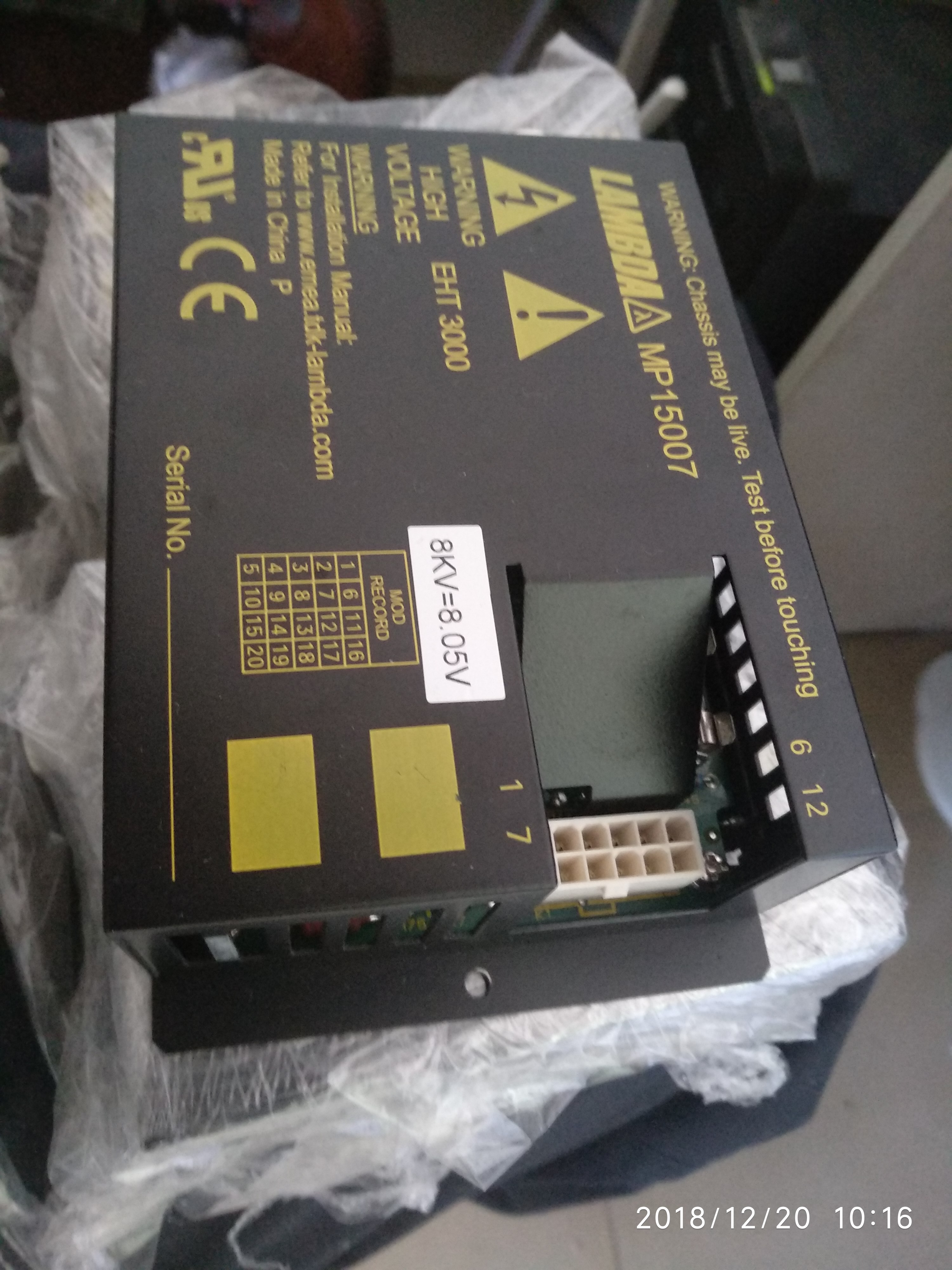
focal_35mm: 22
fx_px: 807
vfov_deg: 76.4
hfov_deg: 61.1
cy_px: 635
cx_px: 476
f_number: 2.2
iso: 1250
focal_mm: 3.81
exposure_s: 1/20
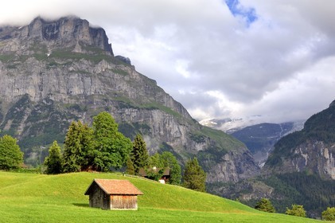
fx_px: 391
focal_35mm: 42
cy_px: 112
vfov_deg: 31.8
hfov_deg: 46.4
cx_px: 168
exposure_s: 1/160
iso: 100
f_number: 7.6
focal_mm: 28
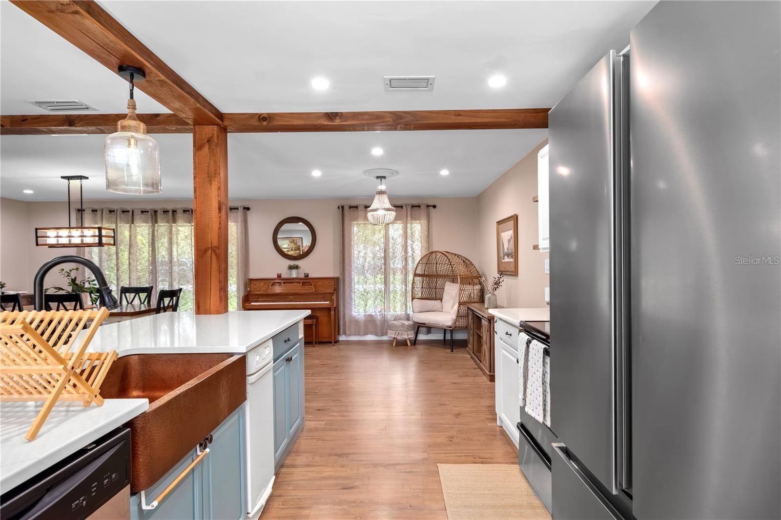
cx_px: 390
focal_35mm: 20
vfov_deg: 63.2
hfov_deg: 85.4
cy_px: 260
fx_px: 423
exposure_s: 1/2.5
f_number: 9
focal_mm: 13
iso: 250
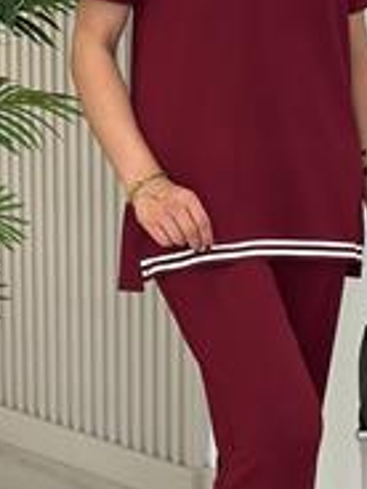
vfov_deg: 14.2
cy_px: 155
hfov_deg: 10.6
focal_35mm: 139
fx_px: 1965
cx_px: 277
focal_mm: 6.86
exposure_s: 1/276
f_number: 1.78
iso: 80
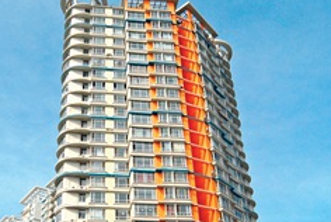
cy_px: 195
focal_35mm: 42
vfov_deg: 30.7
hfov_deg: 45.6
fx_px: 387
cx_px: 109
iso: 200
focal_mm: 12
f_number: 11
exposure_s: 1/500
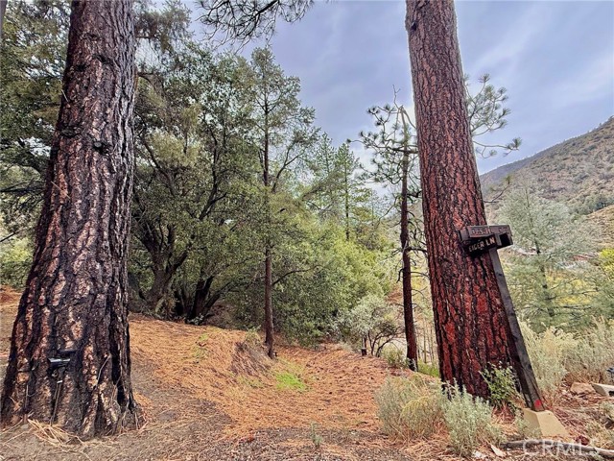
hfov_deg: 102.1
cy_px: 230
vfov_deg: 85.7
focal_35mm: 14
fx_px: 248
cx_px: 307
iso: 125
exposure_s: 1/101
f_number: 2.2
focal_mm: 2.22
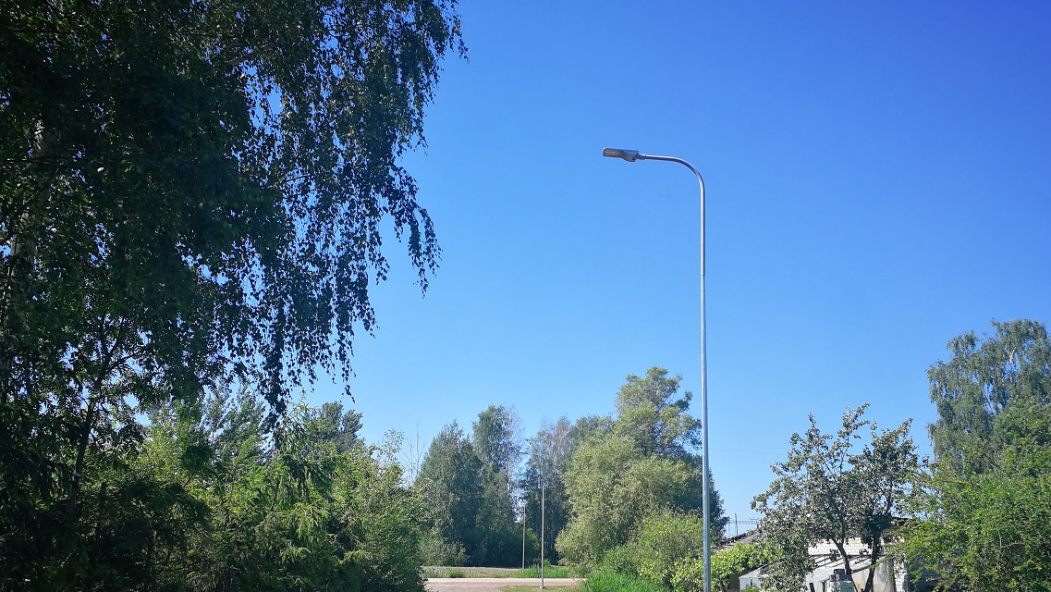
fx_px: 836
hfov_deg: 64.3
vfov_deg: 38.6
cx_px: 529
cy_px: 387
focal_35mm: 30
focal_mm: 3.95
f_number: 2.2
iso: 50
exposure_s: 1/906
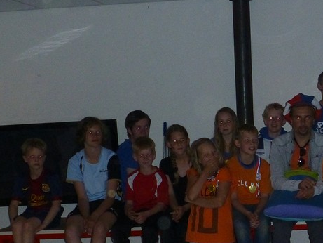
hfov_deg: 21.0
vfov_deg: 16.2
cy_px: 183
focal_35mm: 91
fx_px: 849
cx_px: 297
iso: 640
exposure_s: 1/125
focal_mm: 7.4
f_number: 3.9
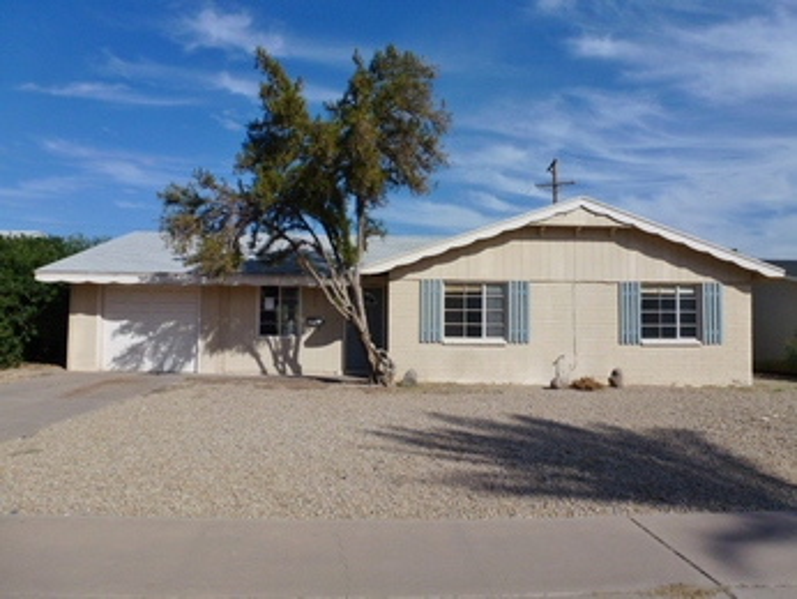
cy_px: 300
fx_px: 553
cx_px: 398
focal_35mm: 24
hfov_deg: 71.6
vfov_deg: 56.9
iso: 100
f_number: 4
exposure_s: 1/1600
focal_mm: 4.3
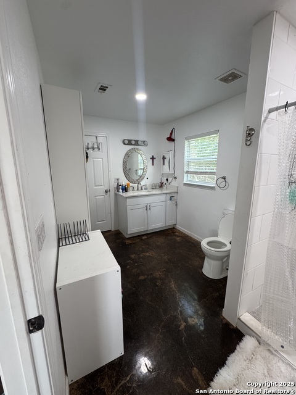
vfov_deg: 102.1
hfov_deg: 85.7
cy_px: 198
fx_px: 160
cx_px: 148
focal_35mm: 14
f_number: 2.2
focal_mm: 2.22
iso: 250
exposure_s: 1/120
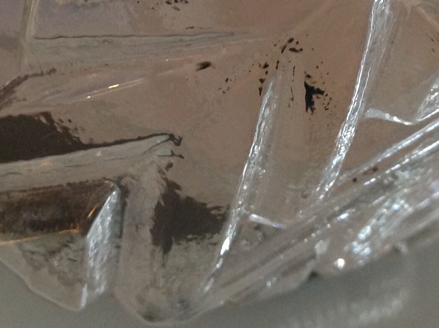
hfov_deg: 22.5
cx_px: 211
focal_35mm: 87
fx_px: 1102
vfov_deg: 16.3
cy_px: -55
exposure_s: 1/17
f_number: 2.4
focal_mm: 4.28
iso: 160
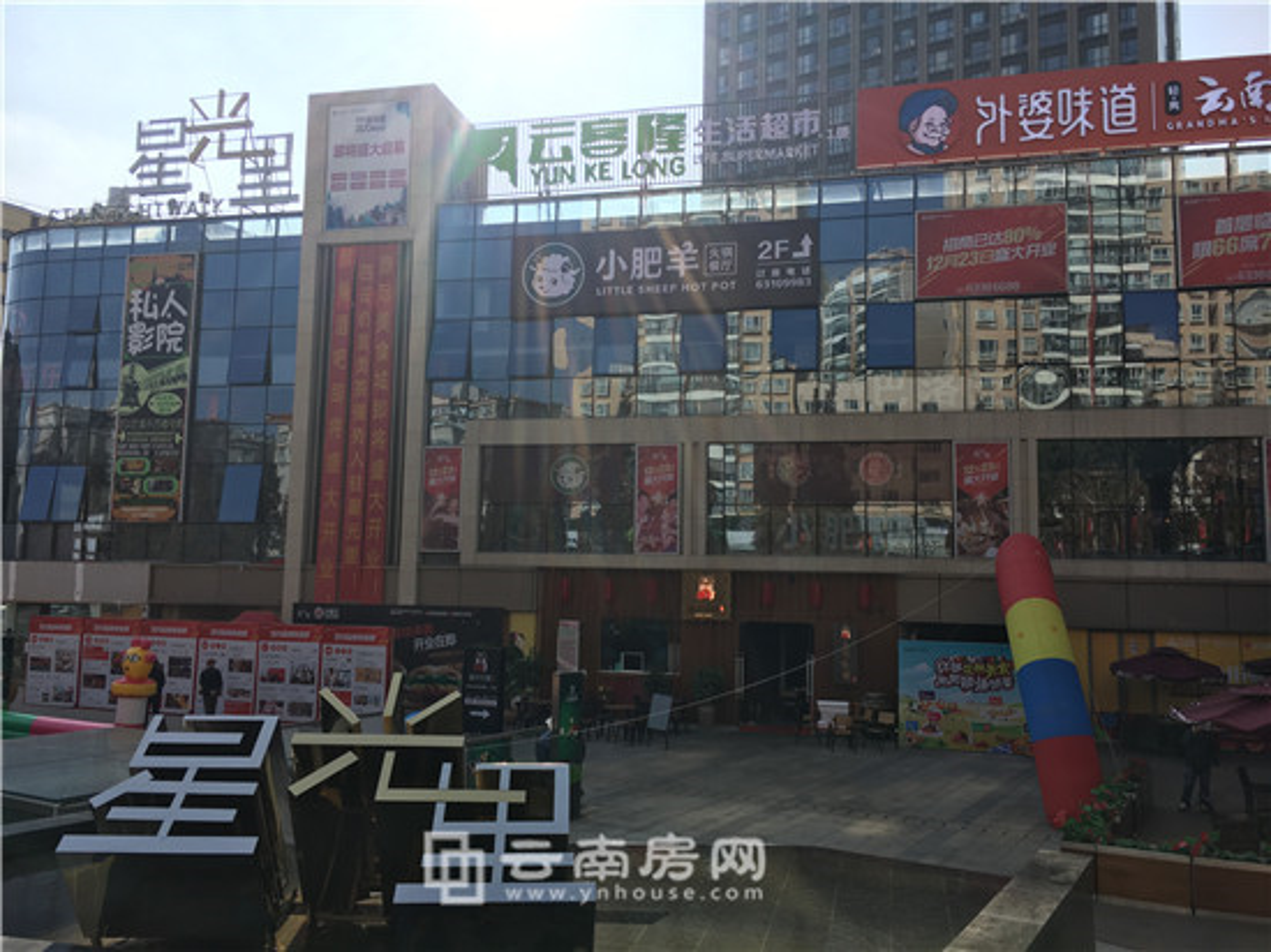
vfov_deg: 48.2
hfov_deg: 61.7
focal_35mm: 29
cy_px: 476
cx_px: 636
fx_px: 1064
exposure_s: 1/1451
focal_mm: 4.15
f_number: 2.2
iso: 25
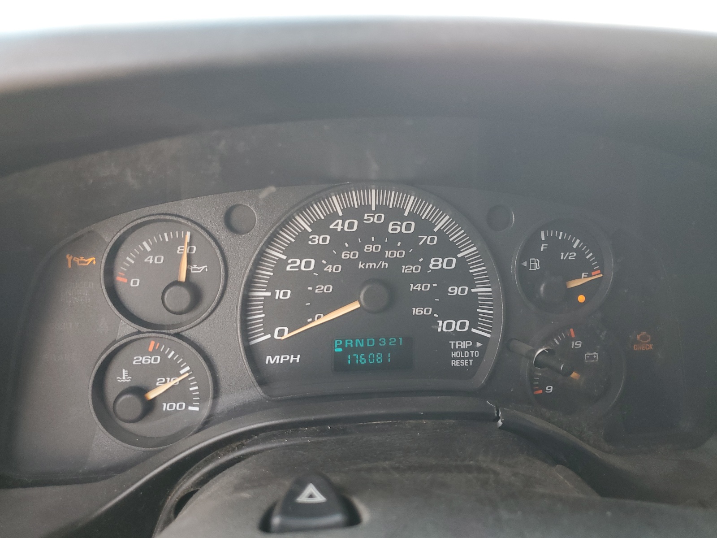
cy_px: 269
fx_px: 539
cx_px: 358
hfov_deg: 67.3
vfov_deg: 53.1
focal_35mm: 26
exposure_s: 1/120
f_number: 1.5
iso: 68
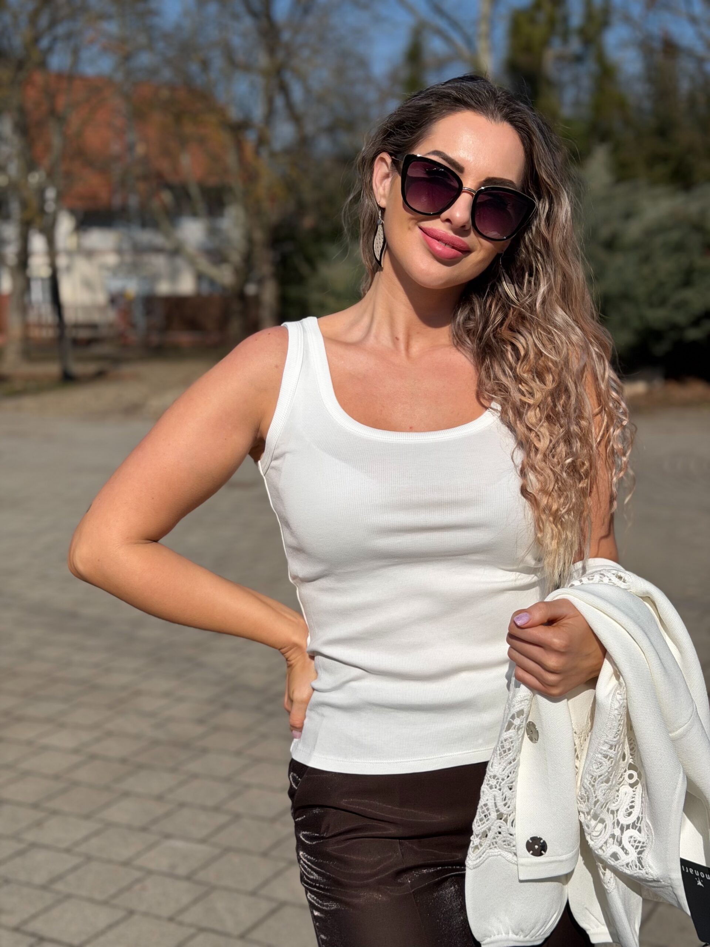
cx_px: 355
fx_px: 1313
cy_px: 474
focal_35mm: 48
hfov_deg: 30.3
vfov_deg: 39.7
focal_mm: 6.76
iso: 64
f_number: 1.78
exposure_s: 1/11364
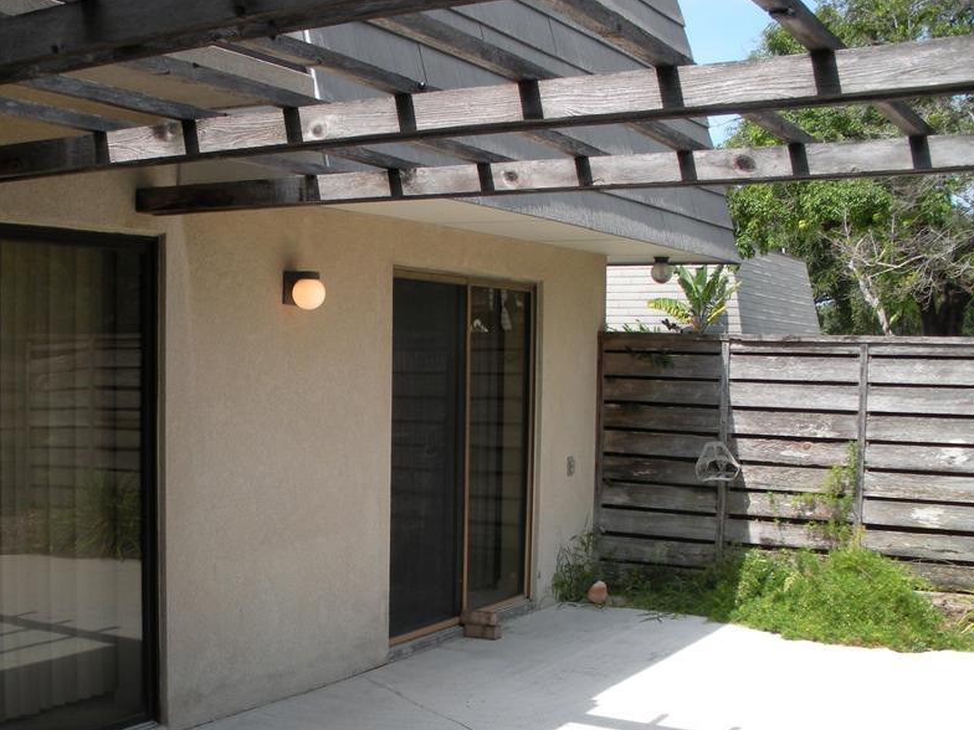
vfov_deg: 30.8
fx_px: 1322
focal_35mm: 47
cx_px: 355
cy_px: 453
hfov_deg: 40.1
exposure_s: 1/324
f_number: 3.5
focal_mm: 6.3
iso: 64
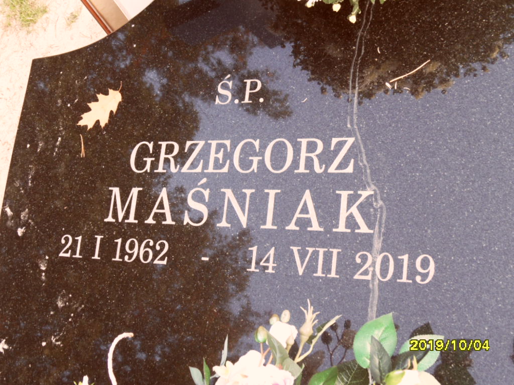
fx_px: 594
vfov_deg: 36.0
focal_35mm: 40
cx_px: 257
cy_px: 192
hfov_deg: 46.8
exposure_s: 1/60
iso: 100
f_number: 3.6
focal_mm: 6.5
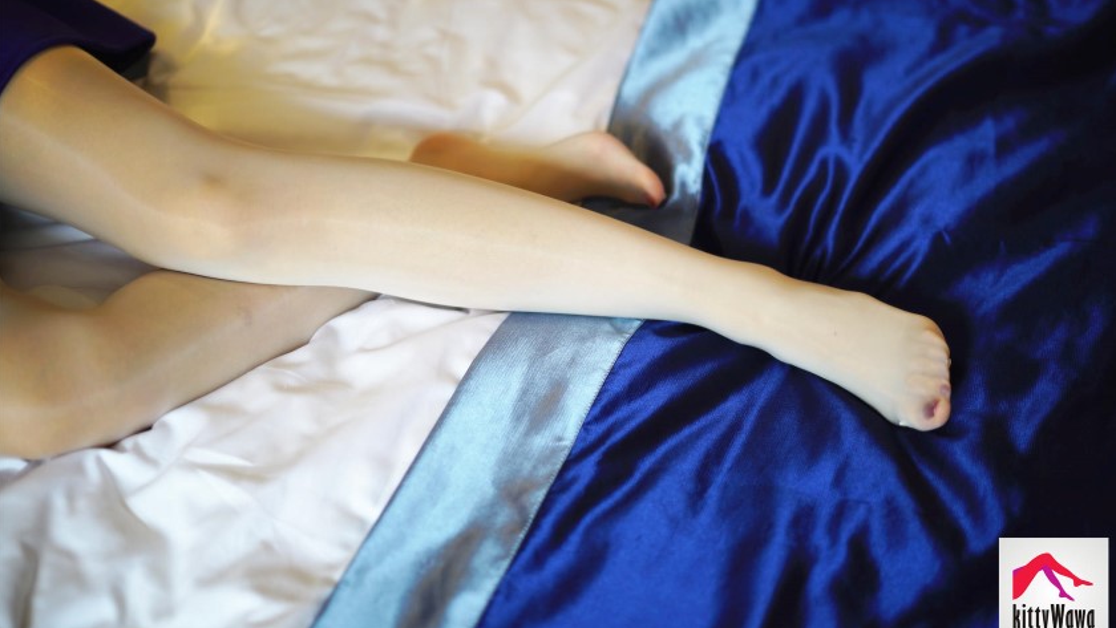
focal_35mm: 53
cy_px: 289
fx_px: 1569
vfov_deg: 22.6
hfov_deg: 39.2
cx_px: 562
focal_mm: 50
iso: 125
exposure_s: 1/60
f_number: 1.8
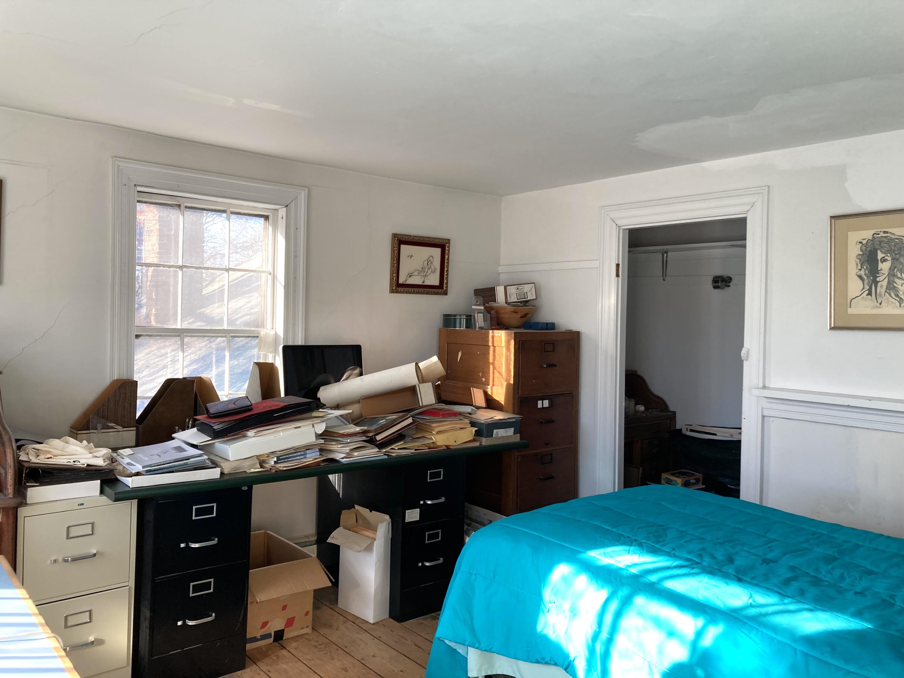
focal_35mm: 28
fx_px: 731
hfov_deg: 63.4
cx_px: 452
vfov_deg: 49.7
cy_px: 339
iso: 50
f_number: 1.8
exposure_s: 1/121
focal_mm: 3.99
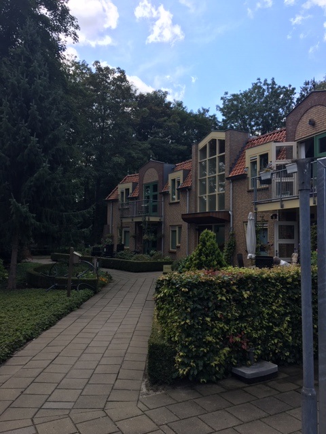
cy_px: 217
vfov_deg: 61.7
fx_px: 364
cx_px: 163
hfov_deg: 48.2
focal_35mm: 29
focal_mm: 4.15
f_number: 2.2
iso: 25
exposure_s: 1/827
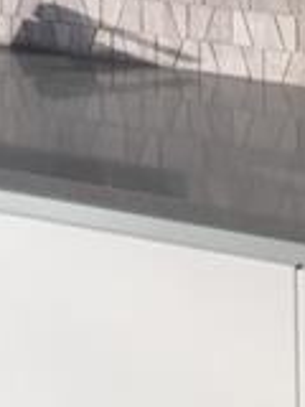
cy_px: -524
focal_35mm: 218
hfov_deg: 6.7
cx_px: -127
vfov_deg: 8.4
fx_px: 2561
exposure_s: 1/311
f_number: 2.2
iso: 32
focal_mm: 4.15
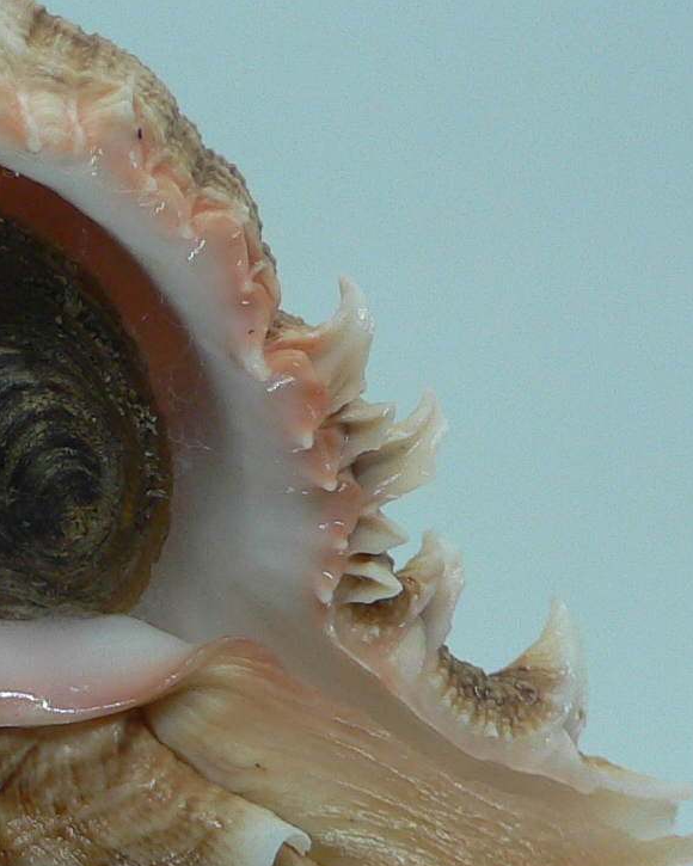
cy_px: 538
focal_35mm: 95
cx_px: -118
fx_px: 2436
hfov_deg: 15.6
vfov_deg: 20.1
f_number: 2.8
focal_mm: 4.6
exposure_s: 1/60
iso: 80
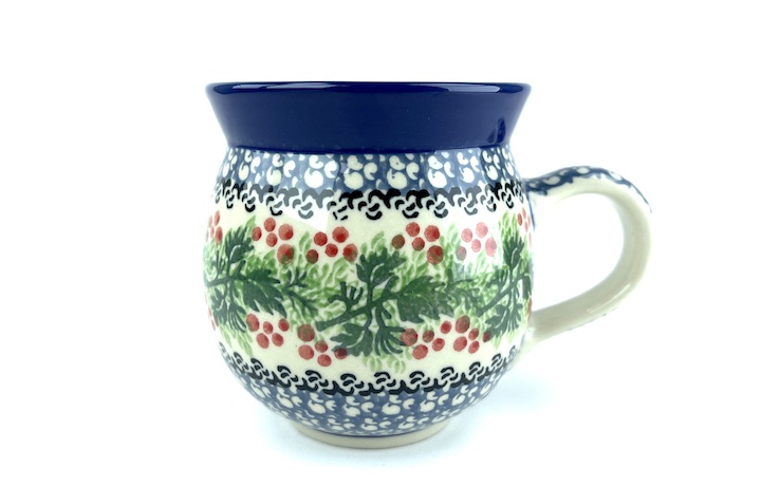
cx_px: 390
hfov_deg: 66.5
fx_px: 595
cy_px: 230
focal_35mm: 28
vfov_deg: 44.5
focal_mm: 5.1
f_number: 1.6
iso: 32
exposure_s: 1/478
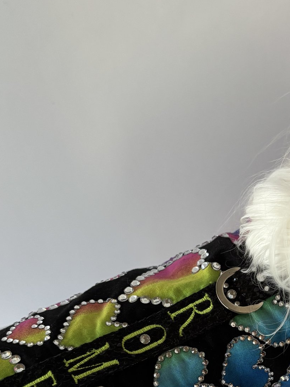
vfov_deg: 30.2
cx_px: 218
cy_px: 352
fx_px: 682
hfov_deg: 23.8
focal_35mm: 61
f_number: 1.6
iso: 160
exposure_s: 1/60
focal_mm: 5.96
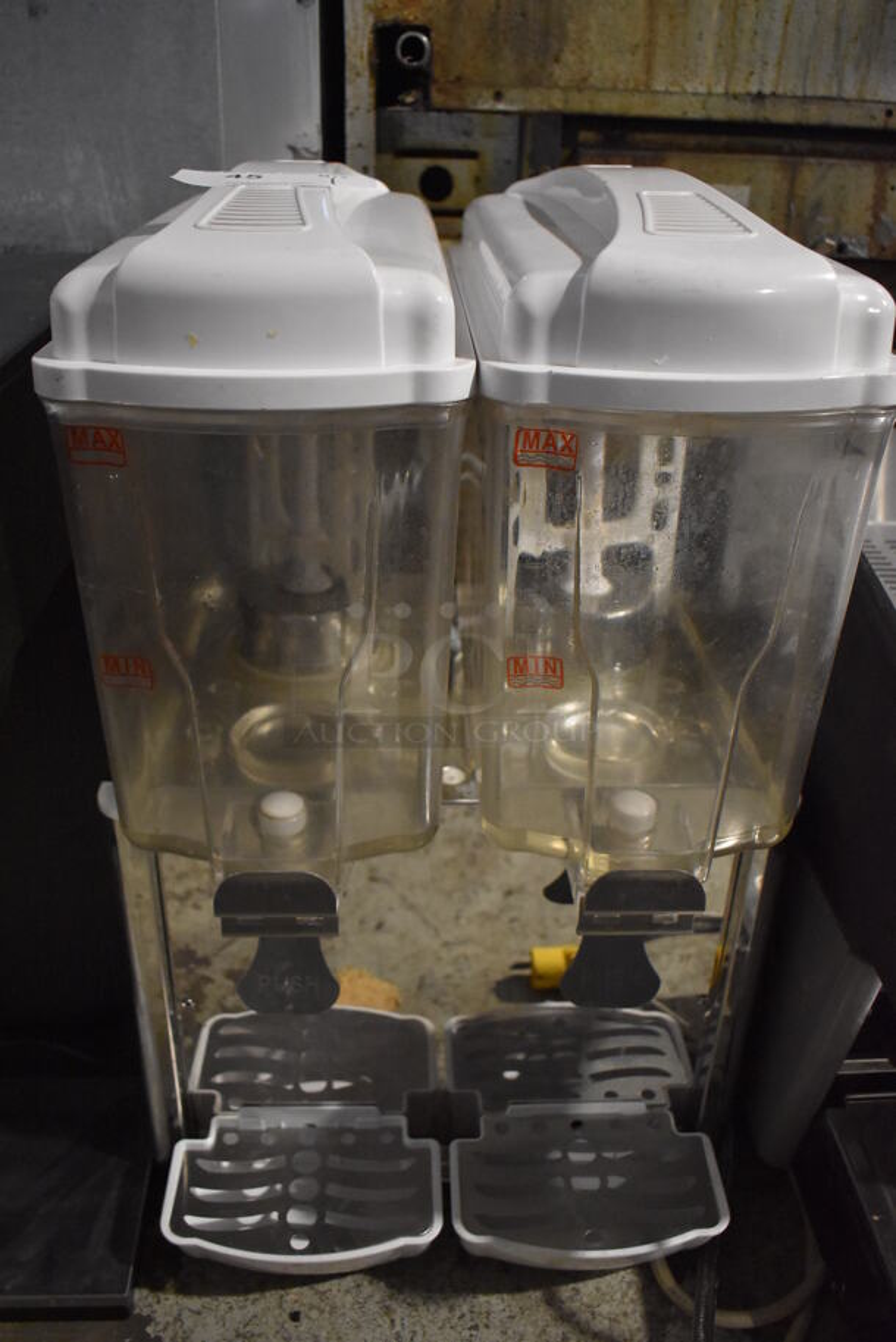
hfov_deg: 43.7
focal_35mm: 30
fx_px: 1118
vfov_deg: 61.9
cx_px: 448
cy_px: 671
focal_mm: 20
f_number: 3.8
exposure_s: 1/125
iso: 4500
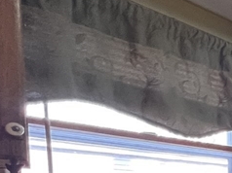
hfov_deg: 18.9
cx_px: 472
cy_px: 236
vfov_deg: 22.7
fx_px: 375
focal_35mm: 56
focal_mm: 1.57
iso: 320
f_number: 1.8
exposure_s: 1/60
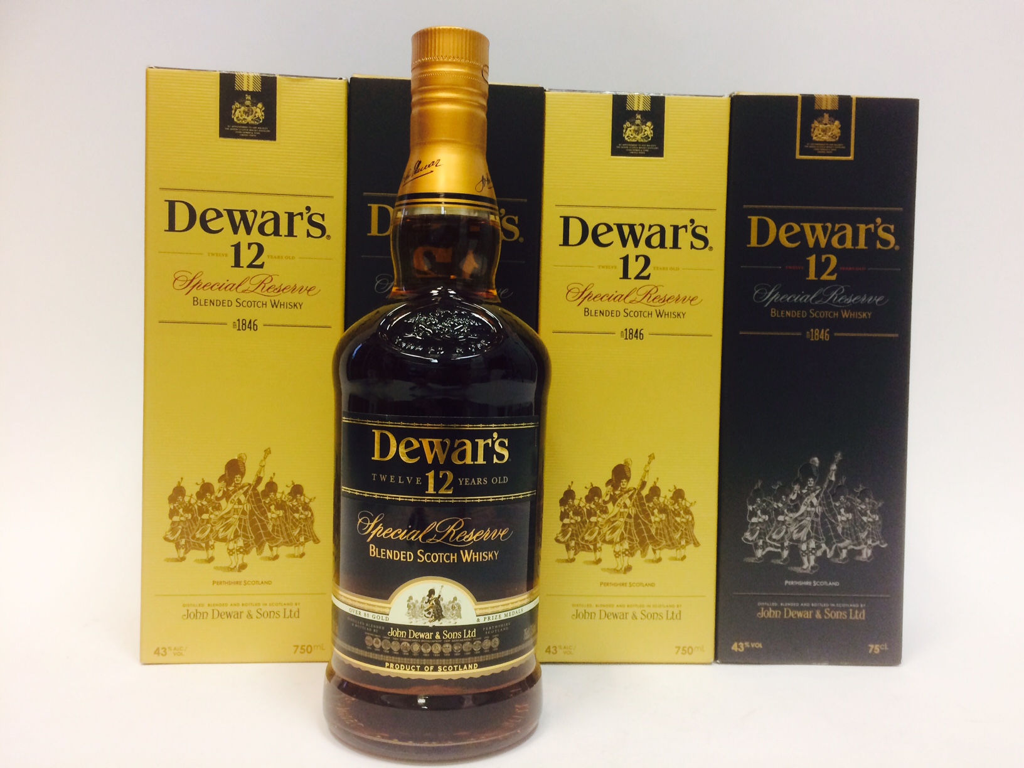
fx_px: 858
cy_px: 384
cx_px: 512
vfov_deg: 48.2
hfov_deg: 61.7
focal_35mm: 29
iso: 125
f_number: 2.2
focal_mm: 4.15
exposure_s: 1/33
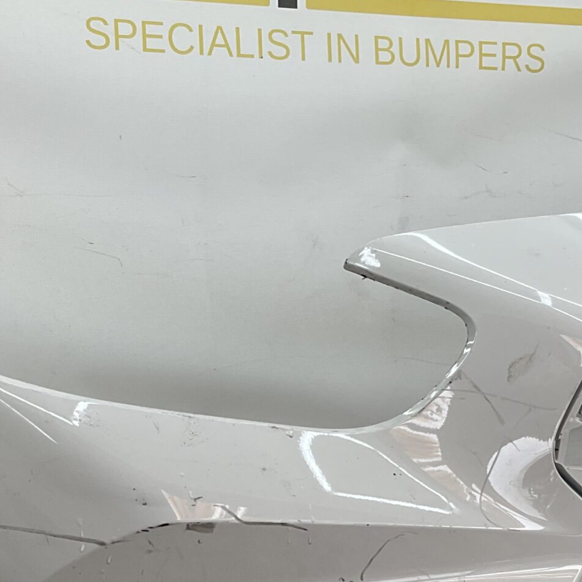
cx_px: 166
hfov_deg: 24.8
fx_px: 1313
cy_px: 533
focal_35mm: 69
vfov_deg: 24.2
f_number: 1.8
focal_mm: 3
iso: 16
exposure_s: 1/143
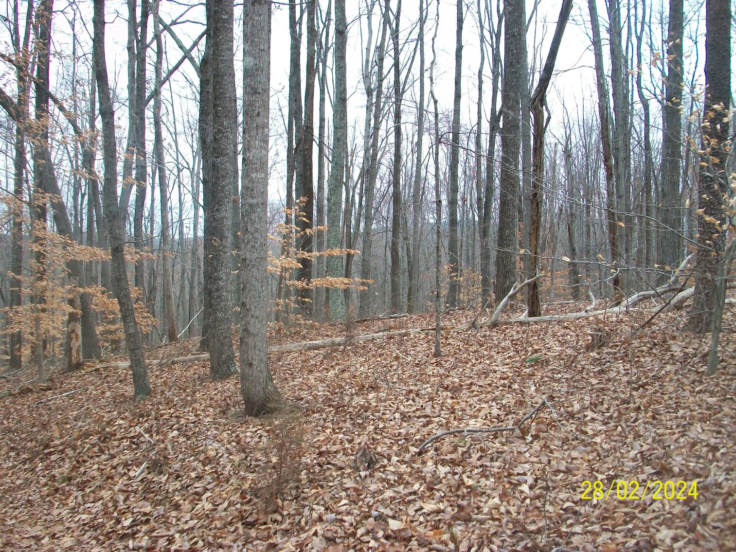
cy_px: 276
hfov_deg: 54.0
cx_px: 368
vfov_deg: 41.8
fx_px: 723
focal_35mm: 34
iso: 80
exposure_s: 1/320
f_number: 2.8
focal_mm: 5.7
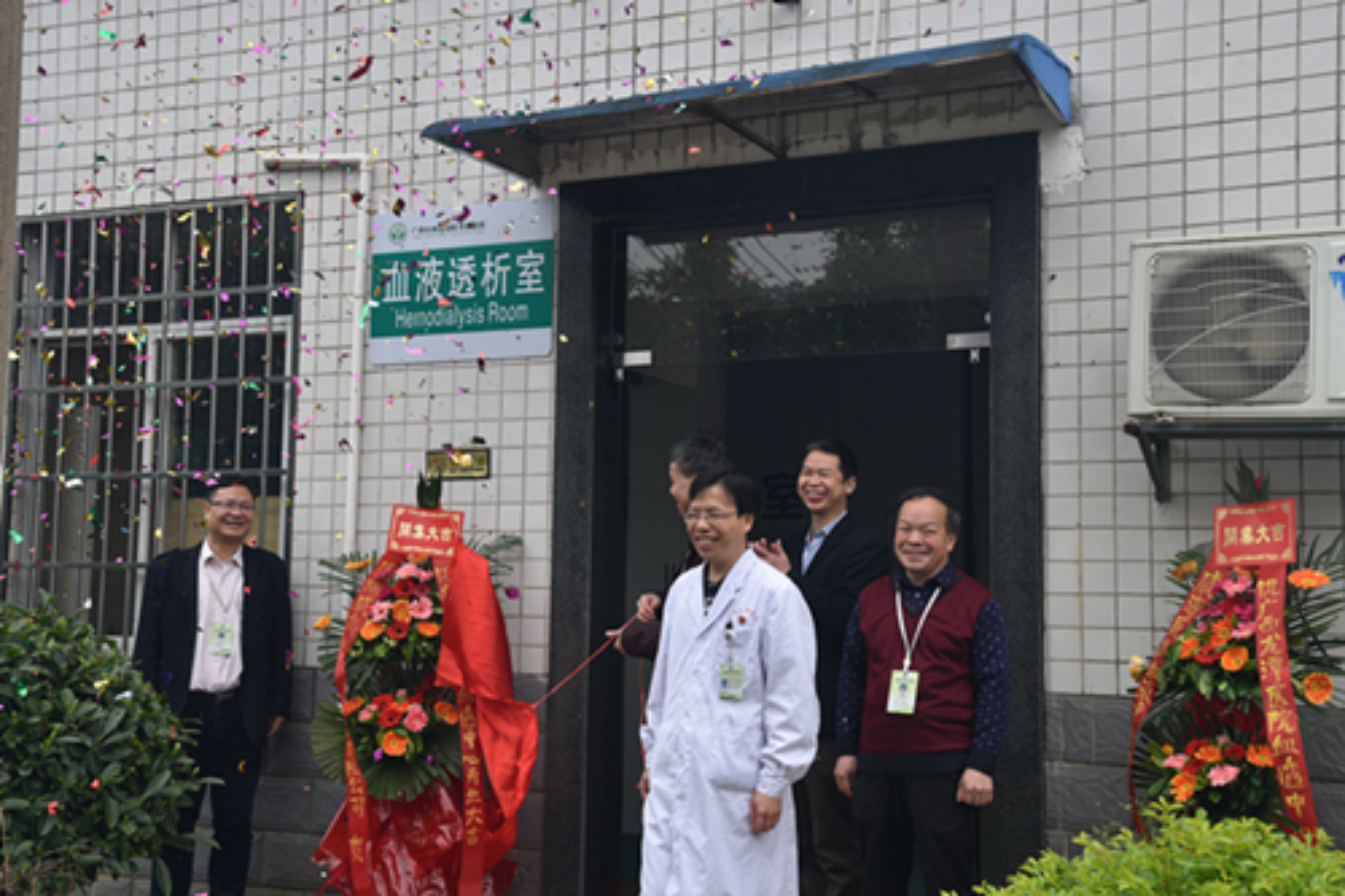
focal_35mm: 44
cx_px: 672
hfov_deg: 44.5
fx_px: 1643
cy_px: 448
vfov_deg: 30.5
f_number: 8
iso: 320
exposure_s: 1/250
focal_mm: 44
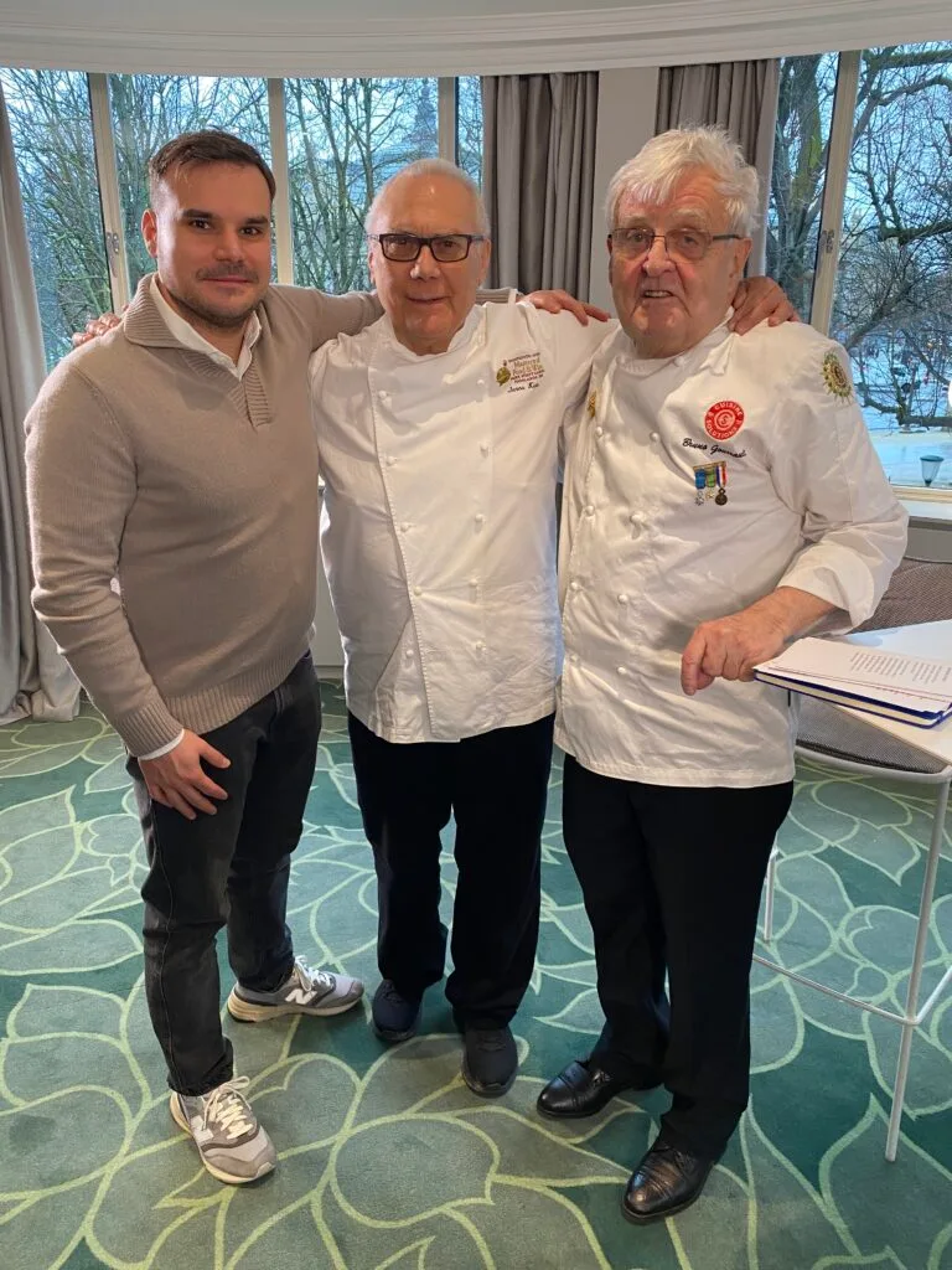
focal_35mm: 26
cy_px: 635
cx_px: 476
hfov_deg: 53.1
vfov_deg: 67.3
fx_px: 953
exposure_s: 1/50
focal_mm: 4.25
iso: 80
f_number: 1.8
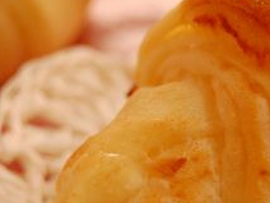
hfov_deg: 10.5
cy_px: 139
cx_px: 246
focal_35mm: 187
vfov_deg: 7.9
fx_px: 1460
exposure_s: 1/50
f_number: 5.6
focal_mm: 55
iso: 1600
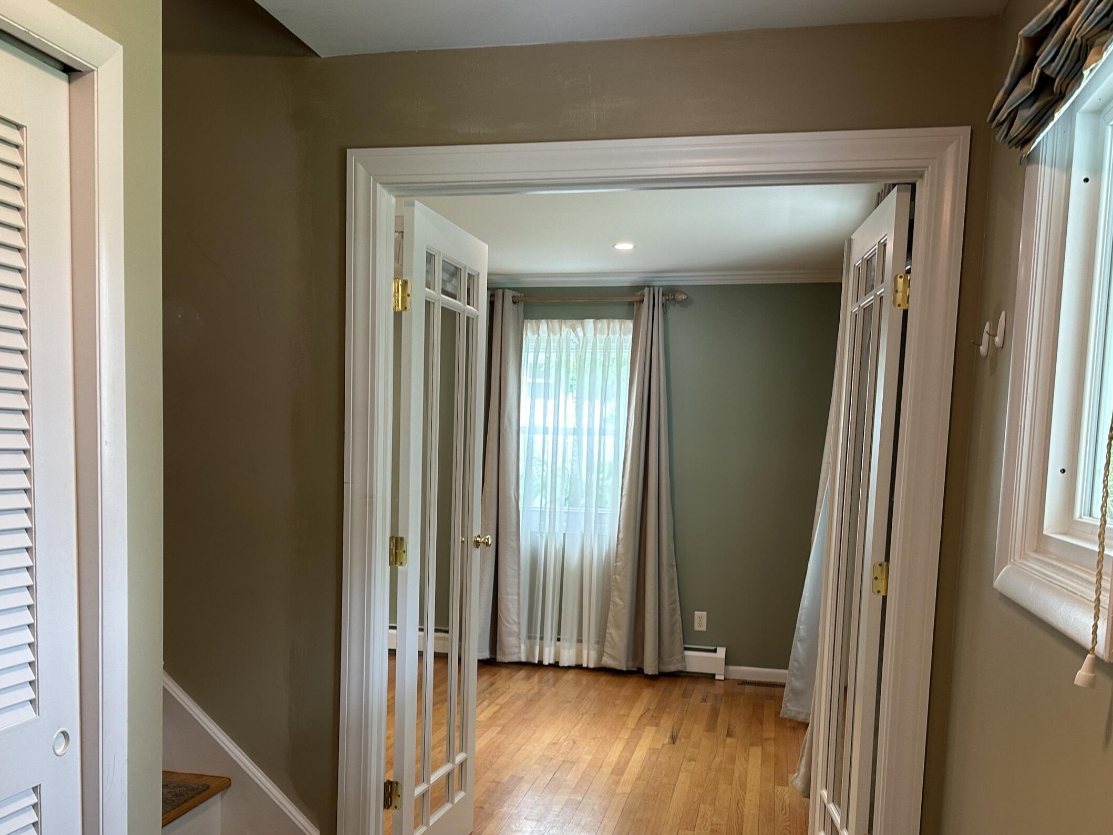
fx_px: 1093
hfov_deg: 53.9
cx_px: 502
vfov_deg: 41.3
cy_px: 548
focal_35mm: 34
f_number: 1.78
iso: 125
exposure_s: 1/60
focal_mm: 6.86
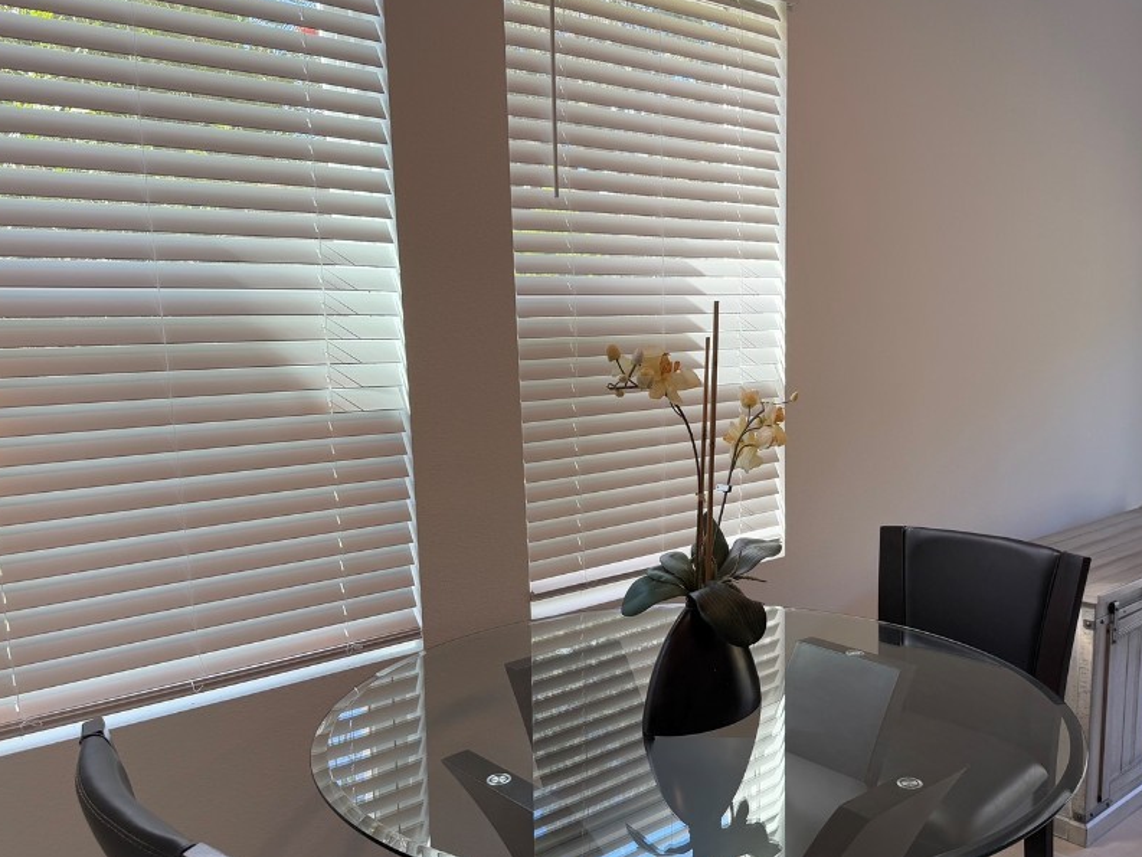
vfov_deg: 45.3
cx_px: 671
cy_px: 487
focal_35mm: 31
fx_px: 1023
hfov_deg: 58.0
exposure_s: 1/299
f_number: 1.78
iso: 100
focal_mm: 6.76
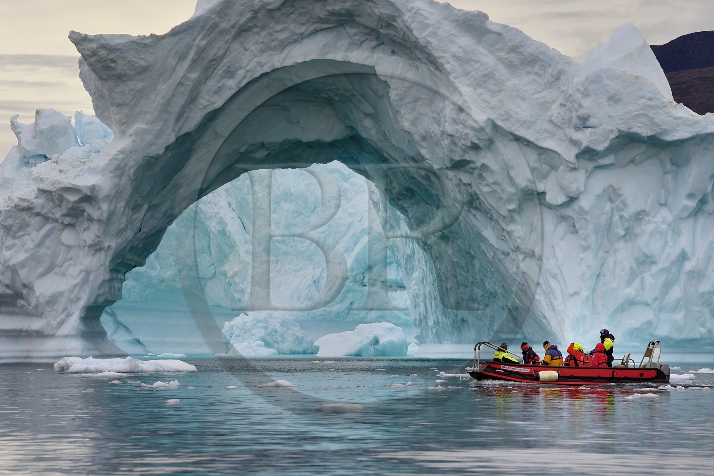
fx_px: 3966
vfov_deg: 6.9
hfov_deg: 10.3
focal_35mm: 200
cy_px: 238
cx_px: 357
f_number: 8
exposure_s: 1/640
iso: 400
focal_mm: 200
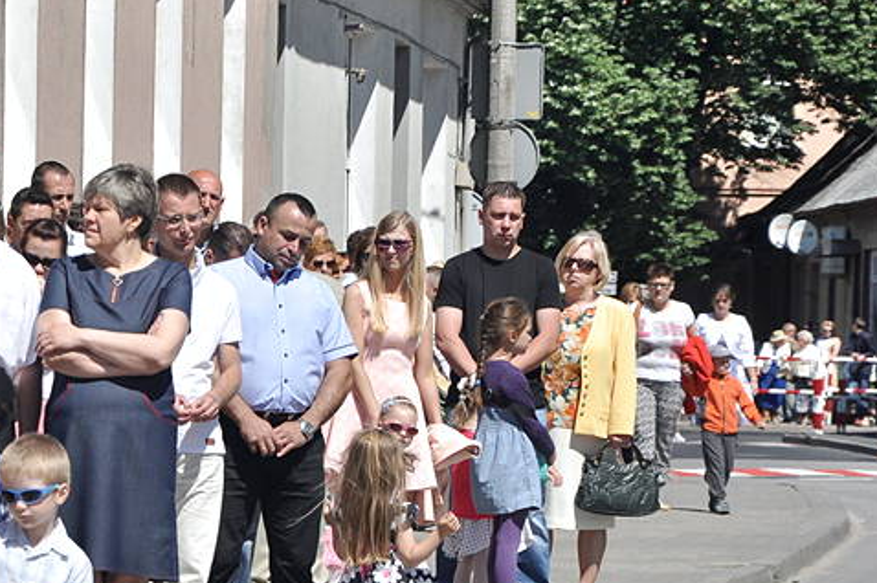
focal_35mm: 280
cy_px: 395
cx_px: 112
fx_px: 6813
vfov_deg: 4.9
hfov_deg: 7.3
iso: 400
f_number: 9
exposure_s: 1/1250
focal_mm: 105
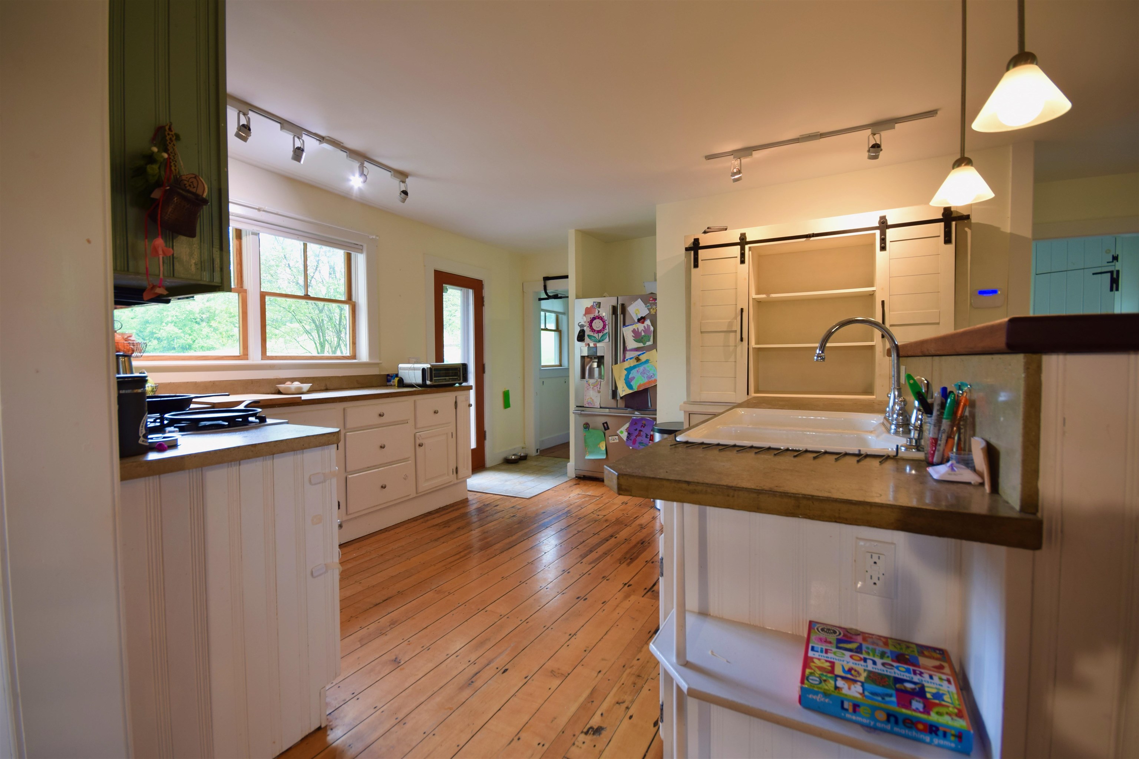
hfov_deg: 100.4
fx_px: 475
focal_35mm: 15
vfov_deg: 77.3
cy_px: 380
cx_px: 570
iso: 200
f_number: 7.1
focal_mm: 10
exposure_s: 1/4
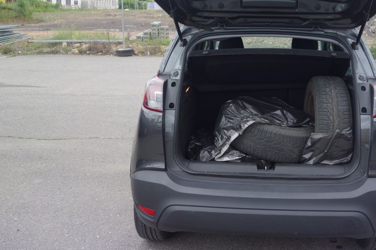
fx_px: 418
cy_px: 74
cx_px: 251
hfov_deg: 47.7
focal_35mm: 40
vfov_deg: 33.0
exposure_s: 1/640
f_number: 2.8
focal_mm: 10.4
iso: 125
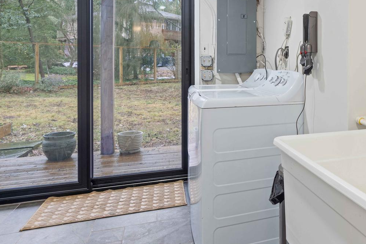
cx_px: 317
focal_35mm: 33
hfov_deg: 51.7
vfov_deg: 39.0
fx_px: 335
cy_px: 64
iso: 160
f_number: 8
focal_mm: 16
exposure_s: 1/1.25
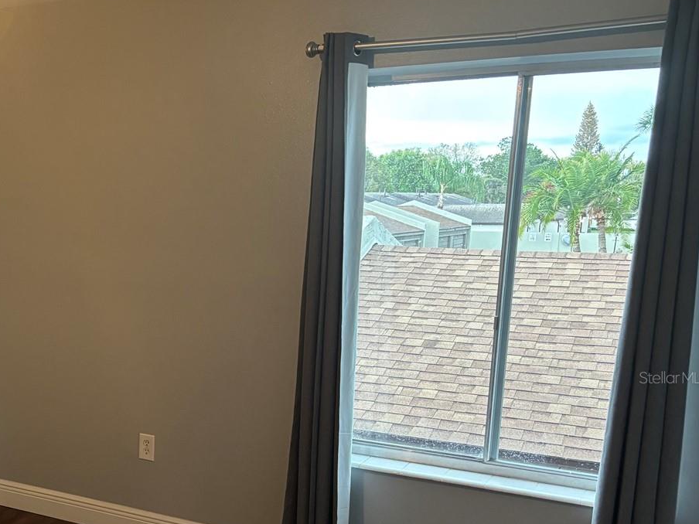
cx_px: 94
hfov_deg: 38.8
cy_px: 377
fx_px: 929
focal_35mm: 46
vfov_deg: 31.1
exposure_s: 1/60
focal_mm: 5.96
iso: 500
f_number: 1.6
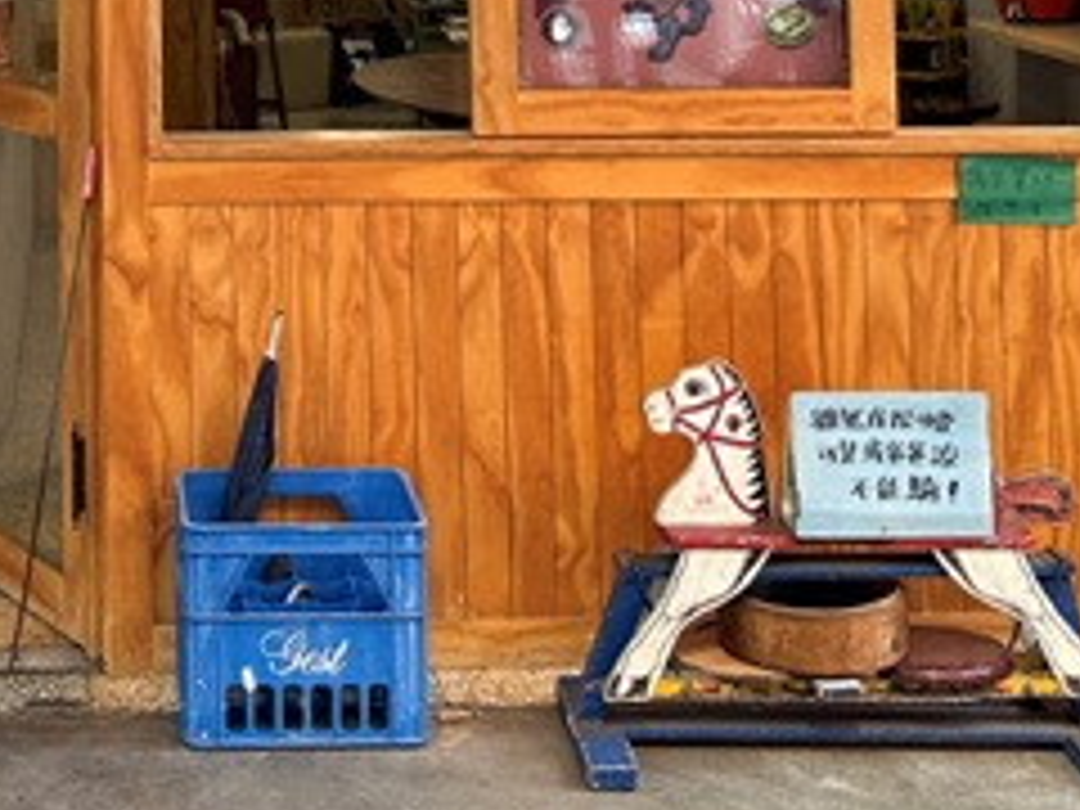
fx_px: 2496
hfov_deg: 23.8
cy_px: -261
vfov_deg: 17.3
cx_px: 108
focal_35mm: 80
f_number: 1.78
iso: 125
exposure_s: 1/121
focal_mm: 6.86
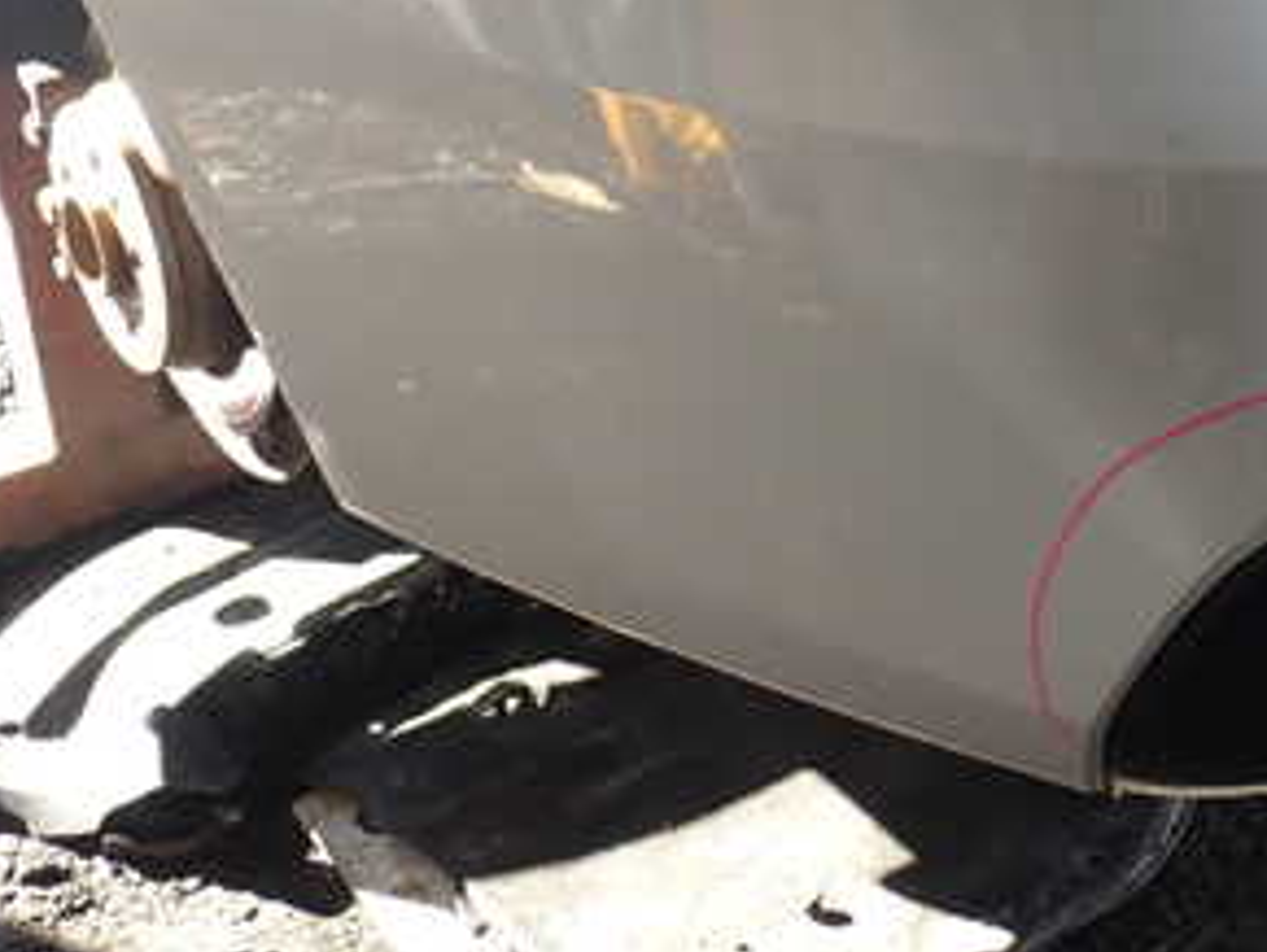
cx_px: 1079
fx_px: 2271
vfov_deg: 23.0
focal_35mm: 62
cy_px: 57
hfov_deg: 30.1
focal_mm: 5.4
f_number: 3.2
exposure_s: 1/80
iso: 100
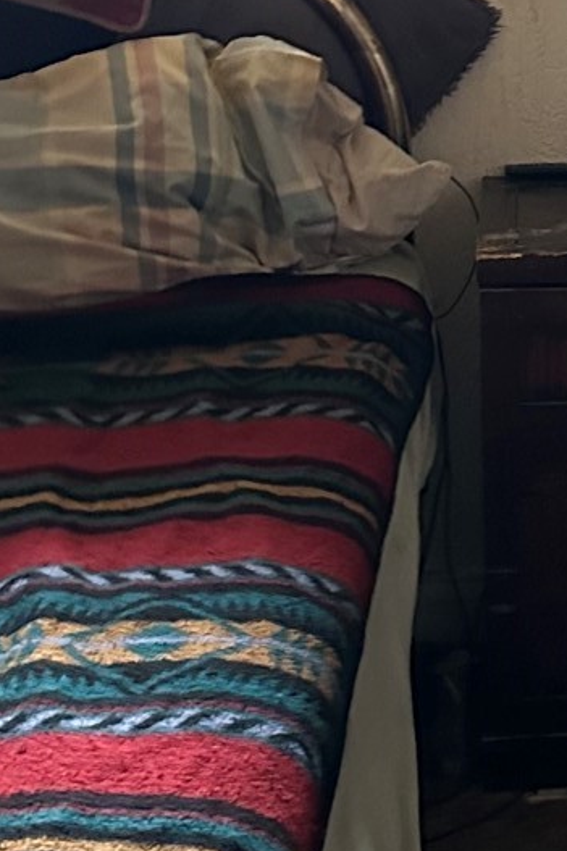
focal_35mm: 91
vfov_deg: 22.1
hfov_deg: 14.2
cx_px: 798
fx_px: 2151
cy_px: 176
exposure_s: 1/40
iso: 1000
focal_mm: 6.86
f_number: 1.78
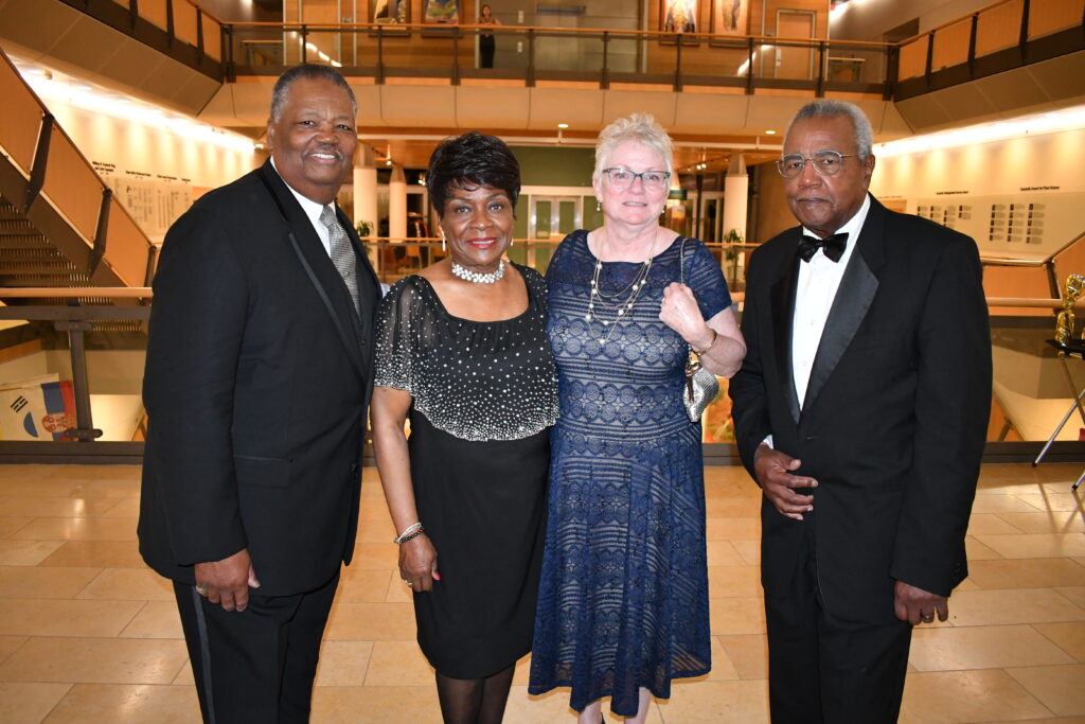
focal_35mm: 27
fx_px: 814
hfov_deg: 67.4
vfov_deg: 47.9
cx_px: 542
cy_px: 362
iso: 2500
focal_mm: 18
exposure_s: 1/60
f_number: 3.5
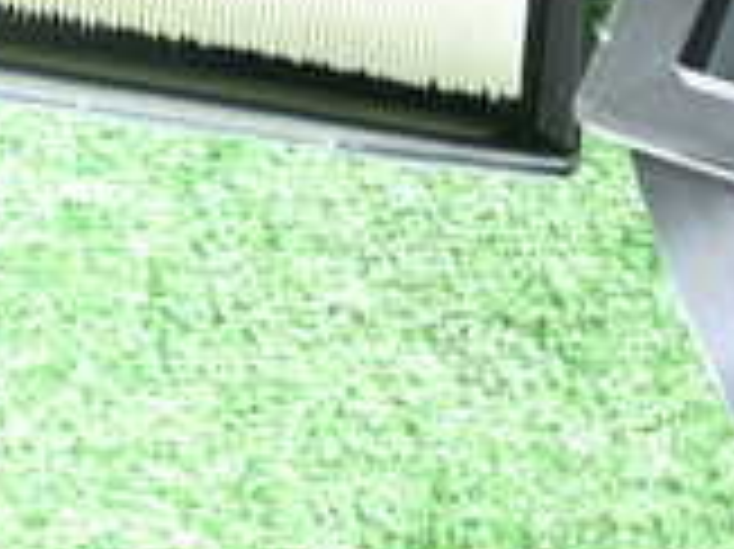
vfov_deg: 15.6
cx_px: 923
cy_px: -63
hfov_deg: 19.8
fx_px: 1949
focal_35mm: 92
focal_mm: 4.5
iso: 200
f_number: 2
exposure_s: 1/30
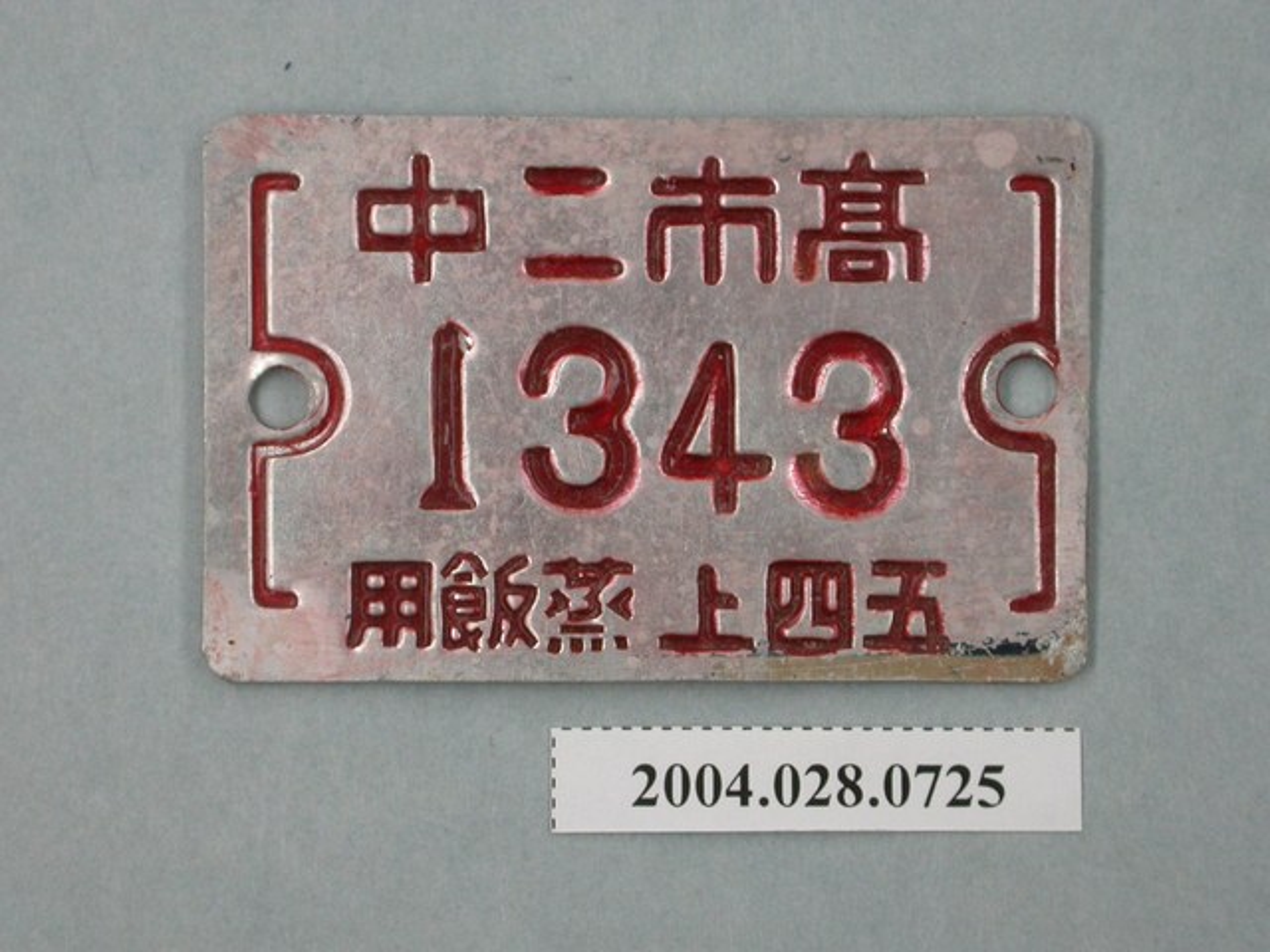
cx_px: 635
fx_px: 4843
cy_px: 476
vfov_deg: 11.2
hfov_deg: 14.9
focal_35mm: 132
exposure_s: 1/30
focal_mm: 27.3
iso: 100
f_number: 4.6
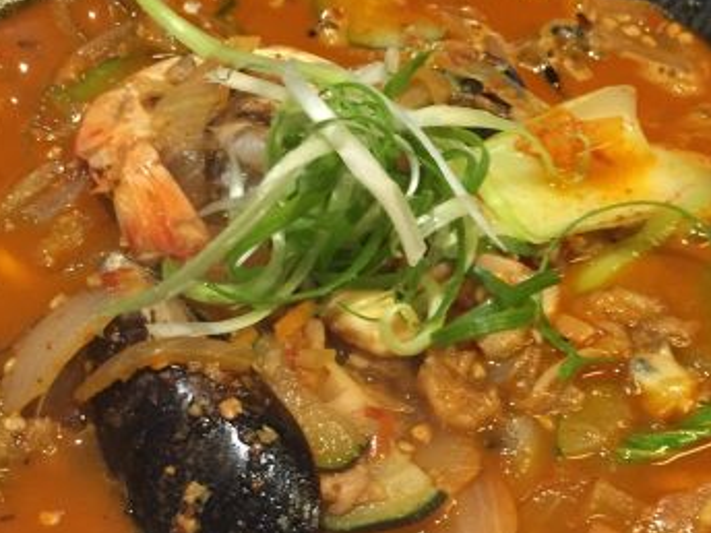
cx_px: 347
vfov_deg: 24.7
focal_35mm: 59
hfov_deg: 32.7
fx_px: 1212
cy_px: 363
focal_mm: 4.15
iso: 320
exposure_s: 1/33
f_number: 2.2
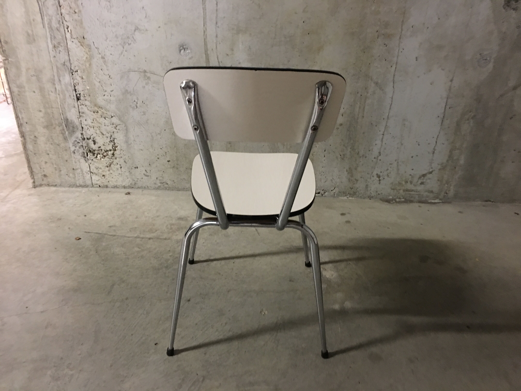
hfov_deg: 61.7
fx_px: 436
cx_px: 260
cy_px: 196
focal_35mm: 29
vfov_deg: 48.2
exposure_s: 1/4
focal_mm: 4.15
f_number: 2.2
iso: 100
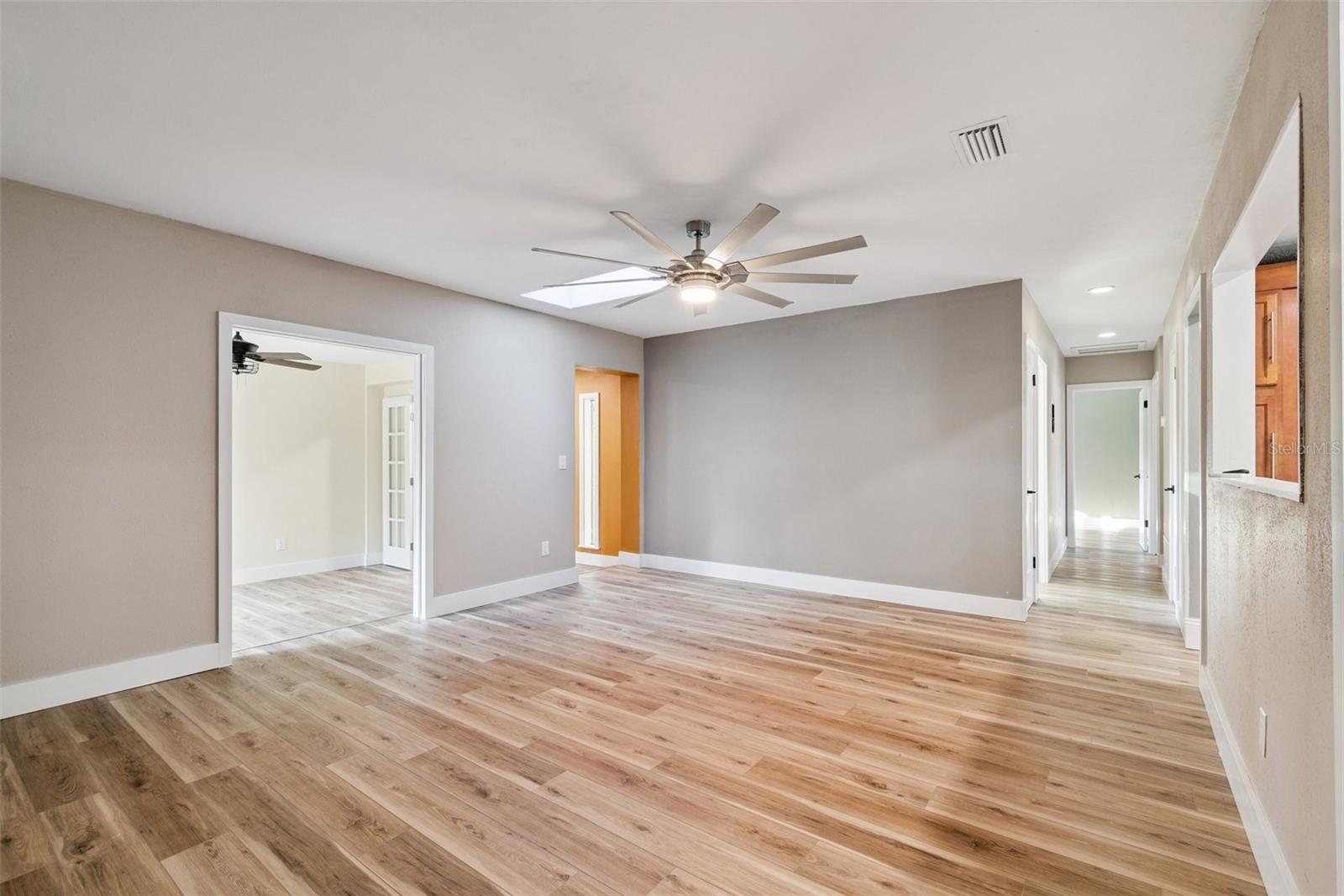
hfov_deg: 100.4
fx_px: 560
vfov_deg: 77.3
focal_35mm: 15
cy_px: 448
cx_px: 672
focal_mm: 10
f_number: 8
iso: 200
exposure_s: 1/2.5
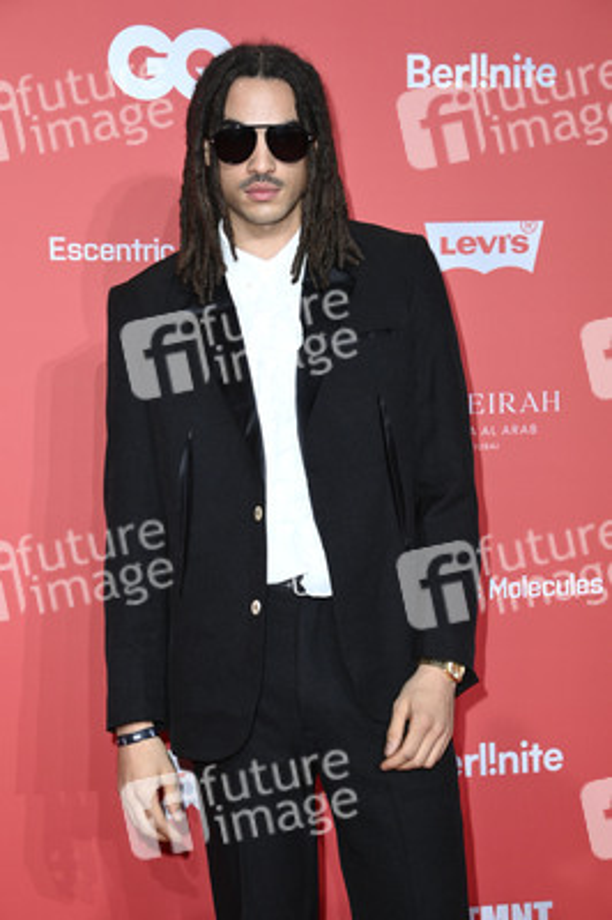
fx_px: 1788
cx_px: 306
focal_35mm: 70
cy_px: 460
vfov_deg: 28.9
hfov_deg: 19.4
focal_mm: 70
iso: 1000
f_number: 5.6
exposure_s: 1/250
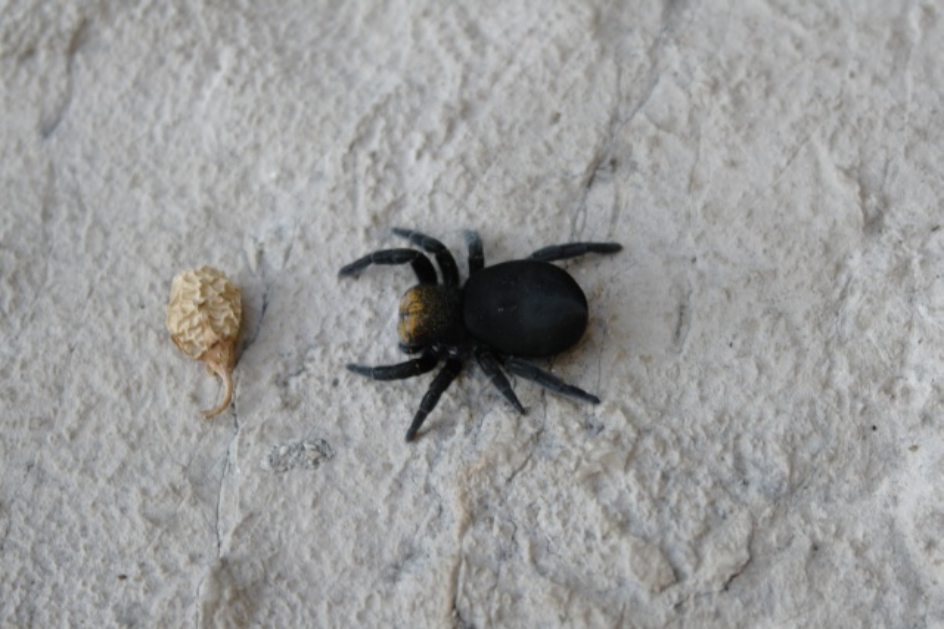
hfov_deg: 26.3
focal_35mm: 77
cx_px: 472
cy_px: 314
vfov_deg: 17.7
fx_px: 2018
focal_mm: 50
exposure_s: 1/80
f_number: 5.6
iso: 250
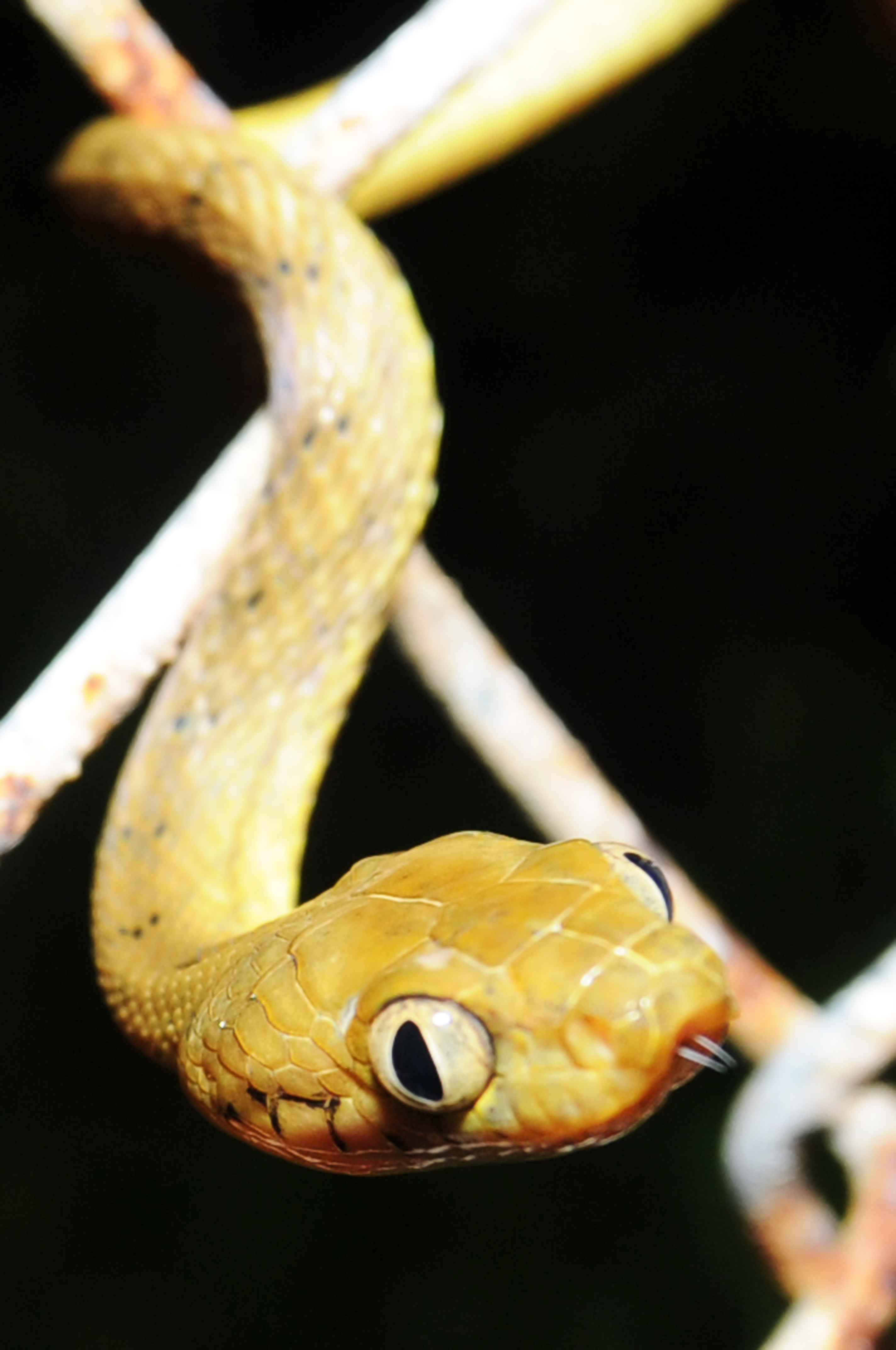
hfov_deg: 41.6
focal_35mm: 32
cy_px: 675
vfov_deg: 59.6
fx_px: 1179
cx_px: 448
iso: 200
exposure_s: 1/40
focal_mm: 21
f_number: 3.5
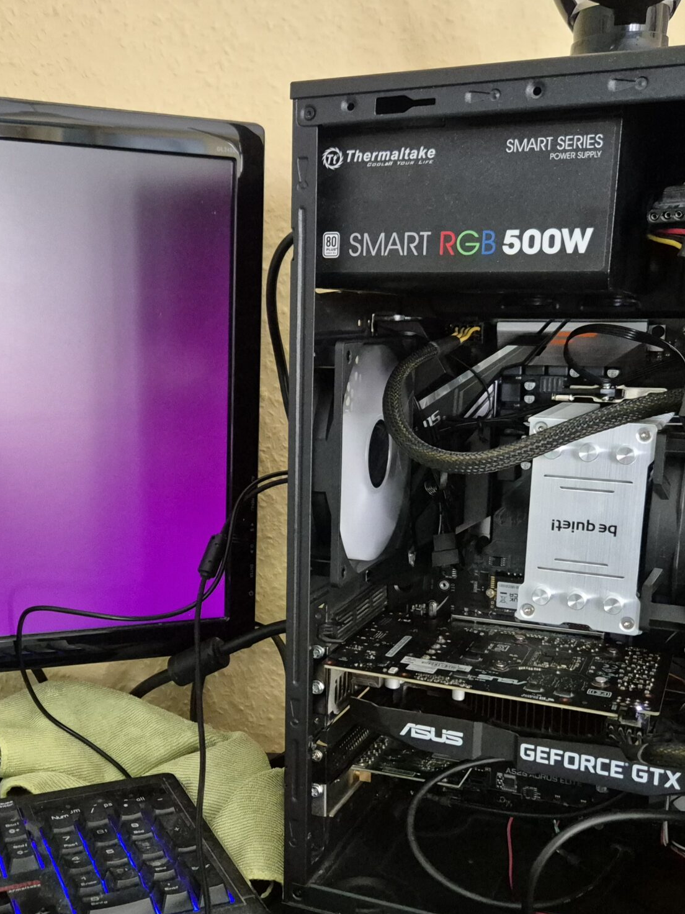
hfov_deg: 35.8
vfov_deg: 46.7
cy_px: 512
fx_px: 1055
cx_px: 262
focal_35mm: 40
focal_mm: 5.4
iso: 2500
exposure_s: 1/100
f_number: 1.8
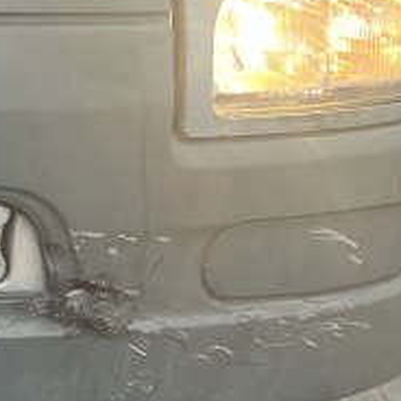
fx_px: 1638
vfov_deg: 12.3
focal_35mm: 125
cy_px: -401
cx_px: -525
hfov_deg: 11.7
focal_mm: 5.7
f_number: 1.5
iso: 100
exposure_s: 1/121
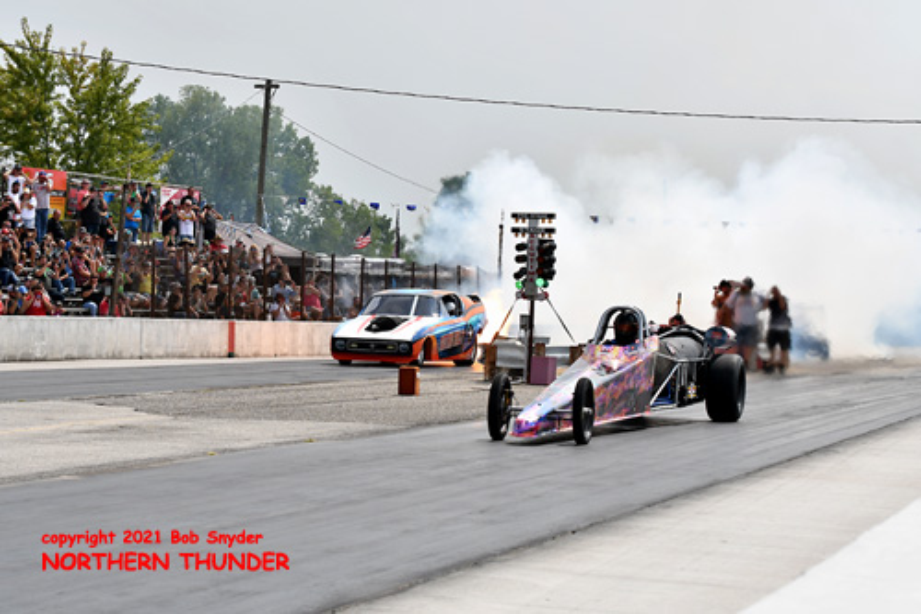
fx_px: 2685
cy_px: 307
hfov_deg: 19.5
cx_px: 460
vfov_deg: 13.0
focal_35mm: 105
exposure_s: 1/1250
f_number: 5.6
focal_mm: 70
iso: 160
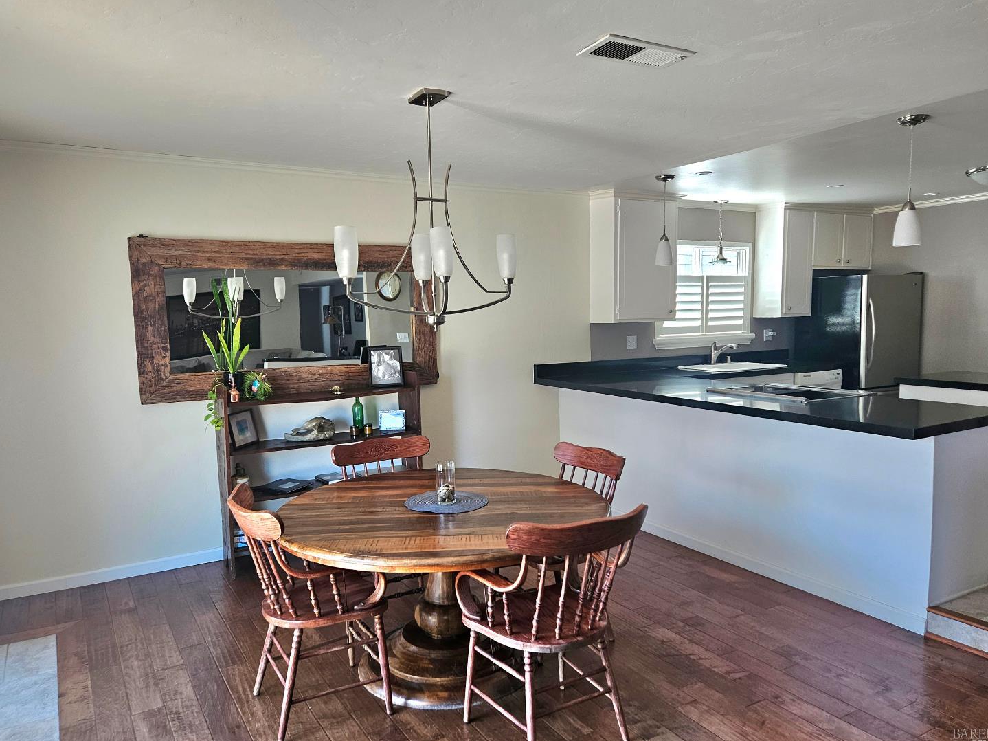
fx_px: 685
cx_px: 493
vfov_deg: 56.8
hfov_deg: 71.6
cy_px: 372
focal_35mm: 24
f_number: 1.8
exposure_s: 1/120
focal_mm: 5.4
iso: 160
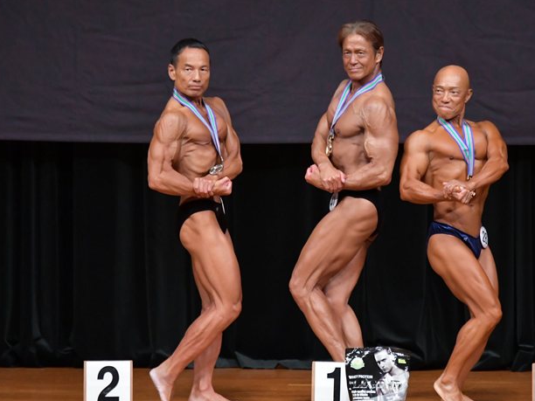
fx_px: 5363
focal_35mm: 347
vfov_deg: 4.3
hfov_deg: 5.7
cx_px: 331
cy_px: 222
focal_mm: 190
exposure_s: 1/400
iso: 4000
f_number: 5.6
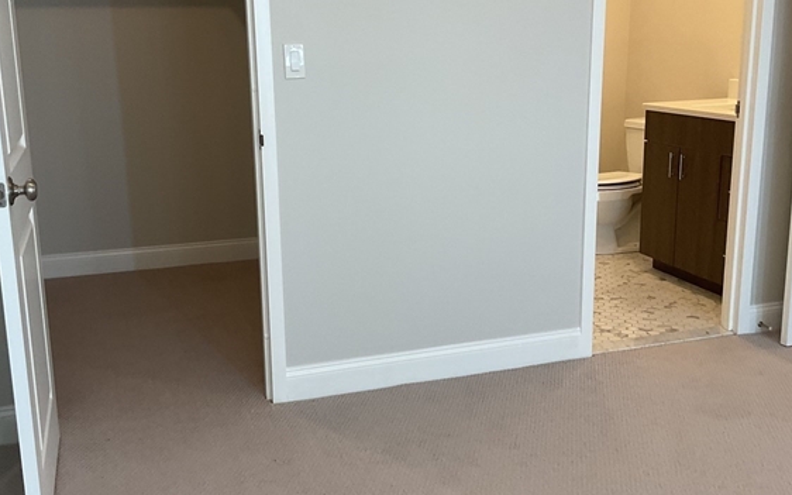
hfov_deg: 47.2
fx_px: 906
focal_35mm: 42
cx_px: 395
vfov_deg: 30.5
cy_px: 237
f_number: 1.8
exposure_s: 1/120
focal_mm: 3
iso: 64
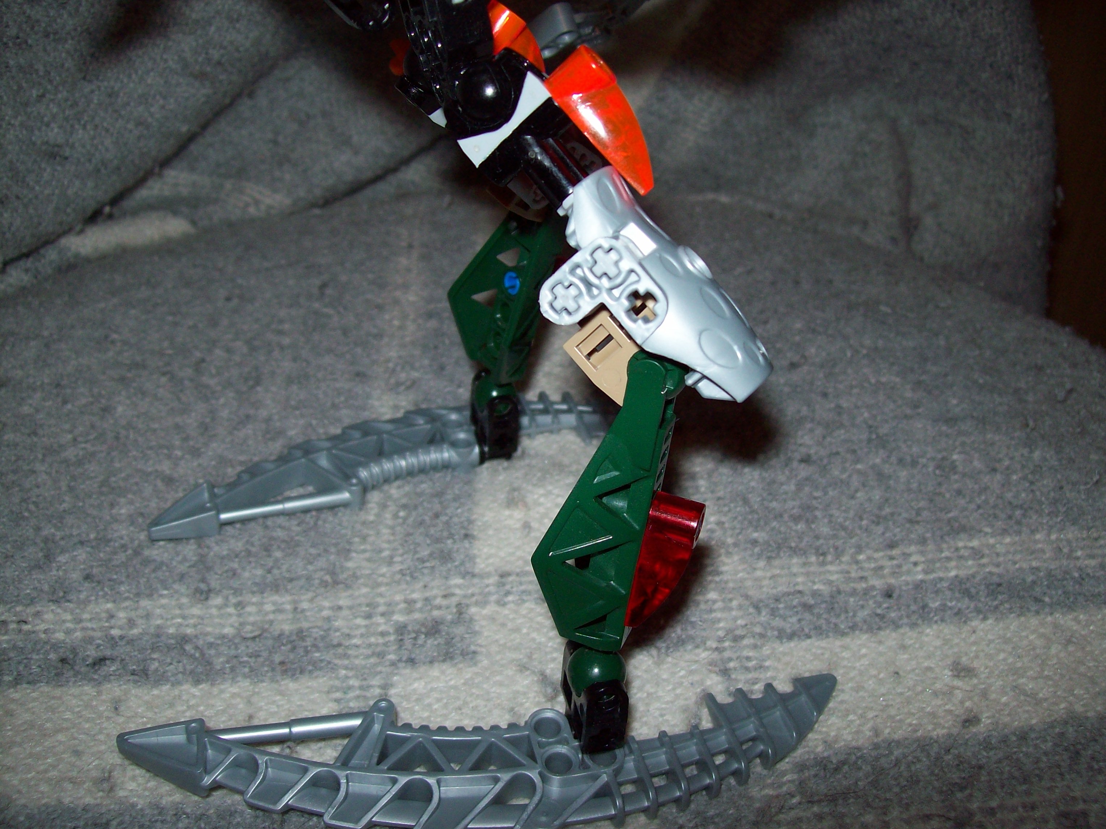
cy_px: 414
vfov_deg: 39.7
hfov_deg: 51.4
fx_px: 1150
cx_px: 553
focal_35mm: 36
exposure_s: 1/64
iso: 80
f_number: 2.7
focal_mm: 6
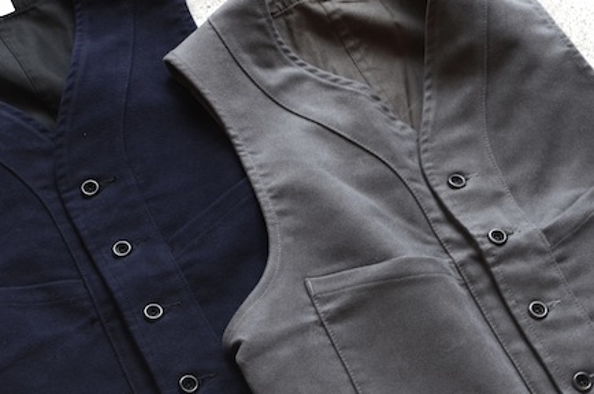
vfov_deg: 16.2
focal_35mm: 84
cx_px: 253
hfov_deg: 24.2
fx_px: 1384
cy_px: 181
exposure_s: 1/8
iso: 250
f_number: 8
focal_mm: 38
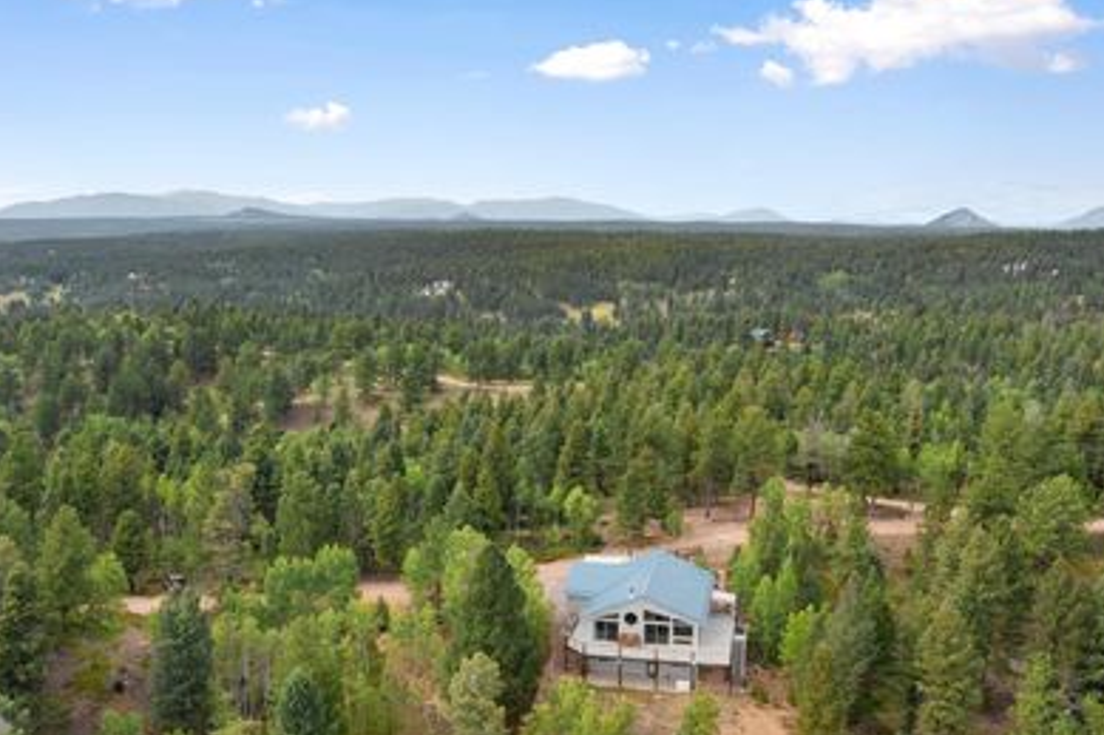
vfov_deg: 36.8
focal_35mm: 36
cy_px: 359
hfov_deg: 53.1
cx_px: 542
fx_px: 1103
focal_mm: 10.26
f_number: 6.3
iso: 100
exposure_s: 1/240
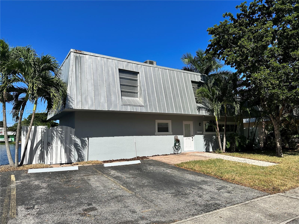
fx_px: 207
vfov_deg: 56.8
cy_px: 112
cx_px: 150
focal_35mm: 24
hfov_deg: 71.6
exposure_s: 1/7576
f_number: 1.78
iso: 80
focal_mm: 6.86
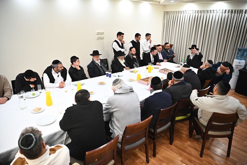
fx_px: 165
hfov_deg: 73.8
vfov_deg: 53.1
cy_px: 82
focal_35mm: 24
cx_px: 124
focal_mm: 24
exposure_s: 1/125
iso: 3200
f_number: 2.8
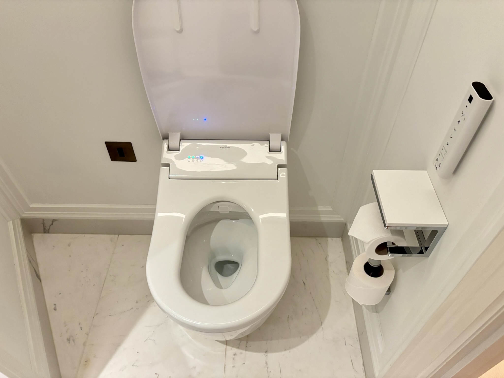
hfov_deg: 67.3
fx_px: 379
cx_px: 252
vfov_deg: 53.1
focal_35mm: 26
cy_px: 189
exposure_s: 1/40
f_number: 1.6
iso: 500
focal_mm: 5.96
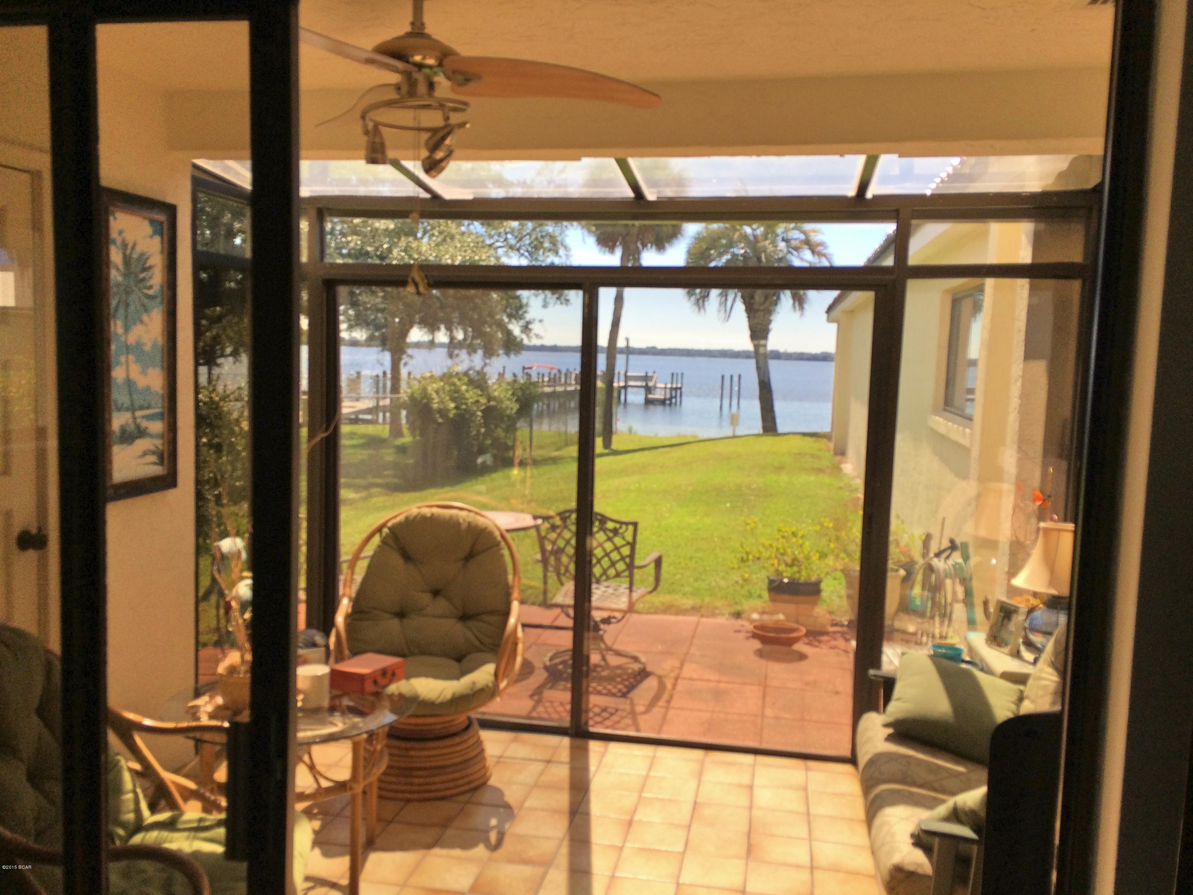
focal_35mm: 29
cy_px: 448
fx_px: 999
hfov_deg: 61.7
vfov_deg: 48.2
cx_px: 596
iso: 32
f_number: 2.2
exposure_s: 1/612
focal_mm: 4.15
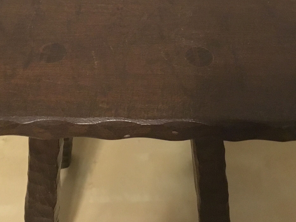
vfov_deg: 26.6
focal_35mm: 54
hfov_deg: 35.5
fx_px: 462
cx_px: 137
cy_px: 47
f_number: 2.4
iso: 640
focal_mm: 3.3
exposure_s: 1/17
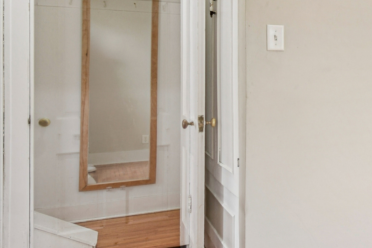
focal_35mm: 43
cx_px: 484
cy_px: 85
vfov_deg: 31.0
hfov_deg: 33.3
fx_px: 444
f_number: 8
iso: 400
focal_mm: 10
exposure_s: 1/15
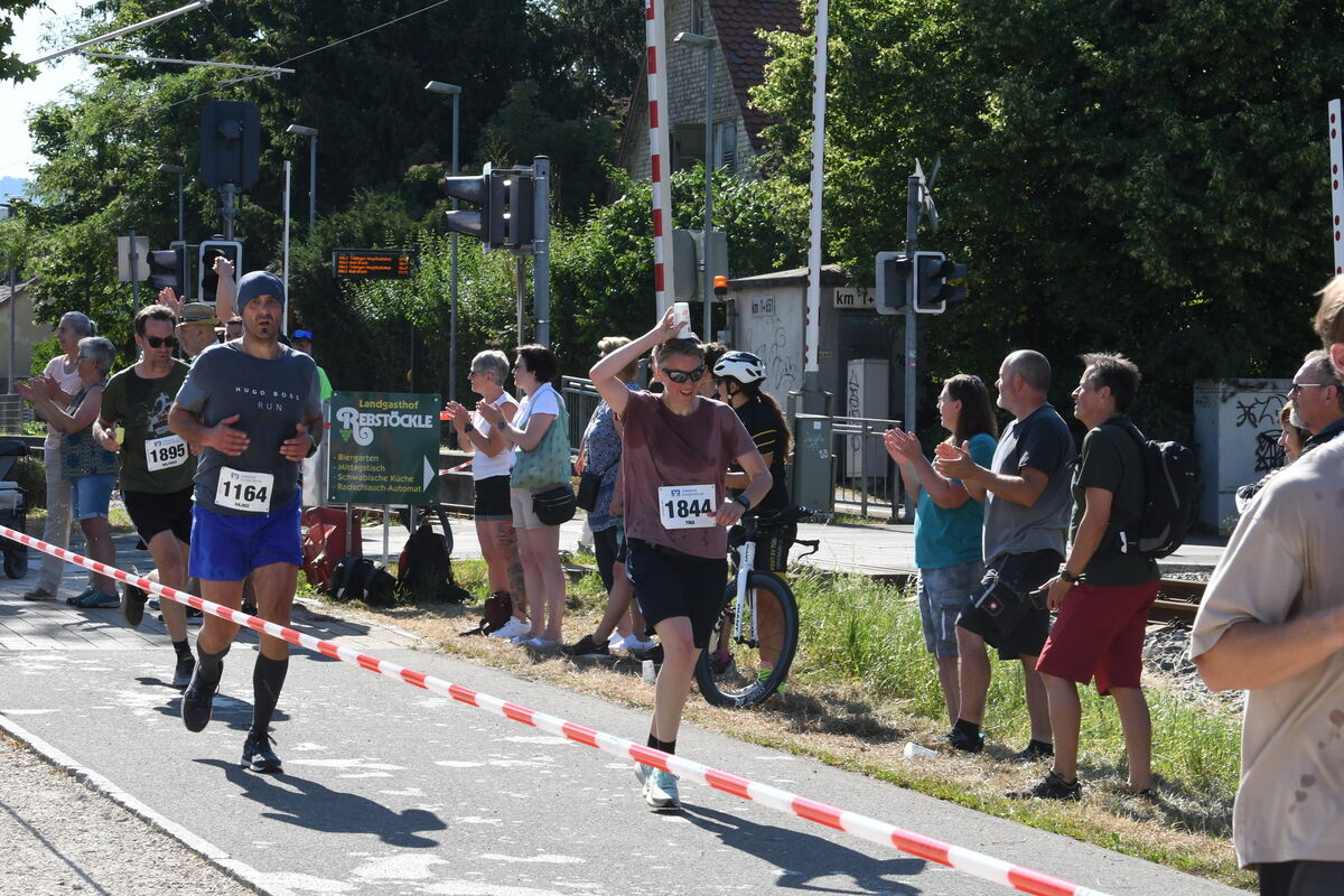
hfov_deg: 19.5
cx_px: 672
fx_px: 3920
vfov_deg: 13.0
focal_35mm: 105
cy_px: 448
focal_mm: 70
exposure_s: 1/320
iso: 640
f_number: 14
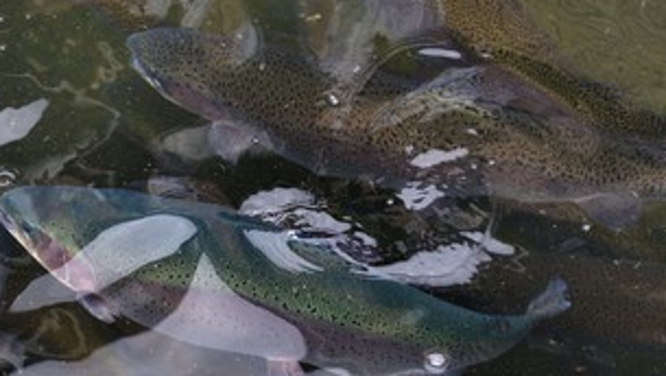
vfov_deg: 12.0
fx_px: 1785
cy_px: 265
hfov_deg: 21.1
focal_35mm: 101
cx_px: 271
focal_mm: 70
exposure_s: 1/200
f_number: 4
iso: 200
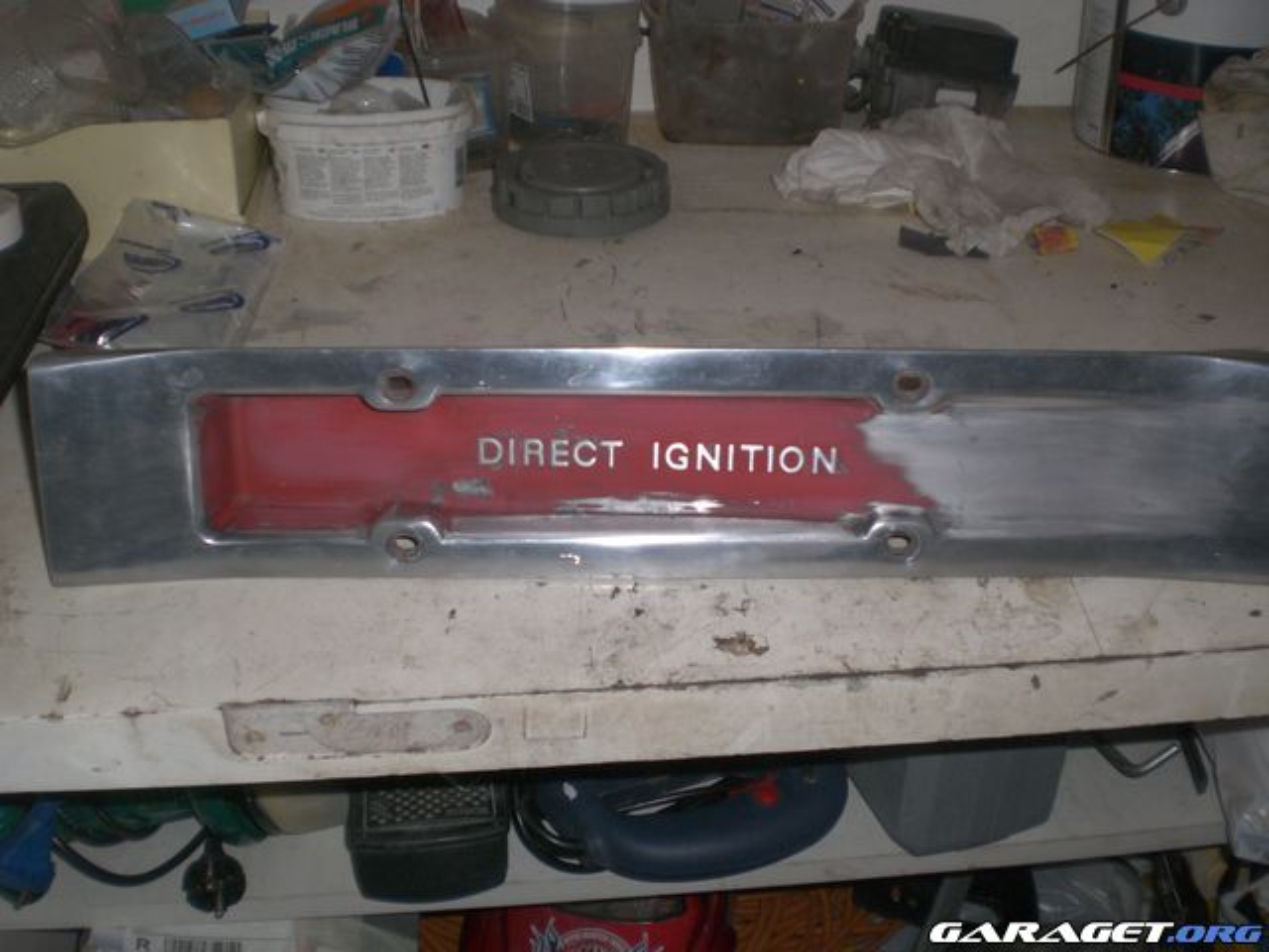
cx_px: 634
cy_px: 476
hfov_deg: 49.0
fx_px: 1393
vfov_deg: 37.7
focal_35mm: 38
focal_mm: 6.3
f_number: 3.1
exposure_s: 1/60
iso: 100
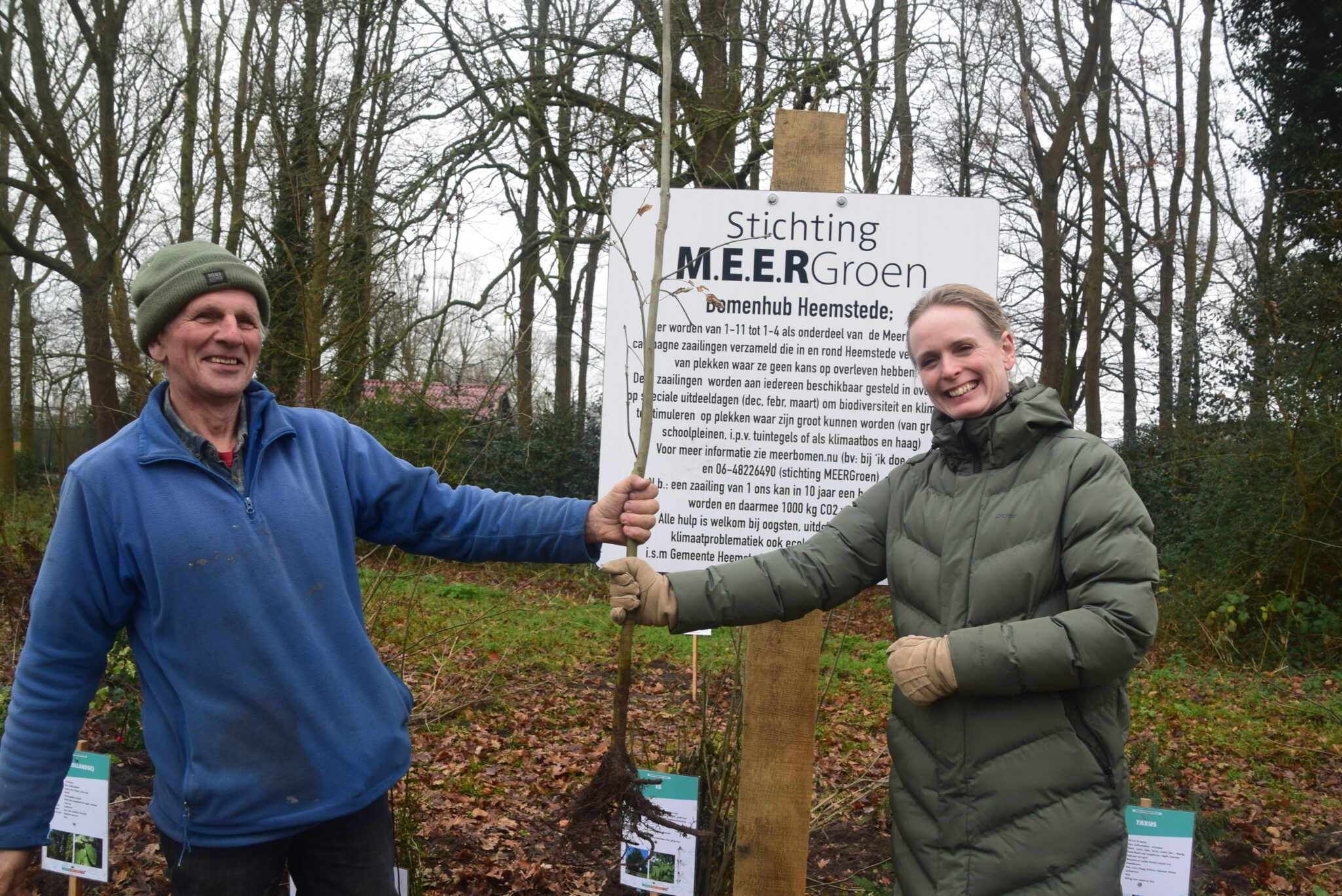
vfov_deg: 43.6
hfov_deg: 61.9
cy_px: 448
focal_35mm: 30
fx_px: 1119
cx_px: 671
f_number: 8
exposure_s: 1/80
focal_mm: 20
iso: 400
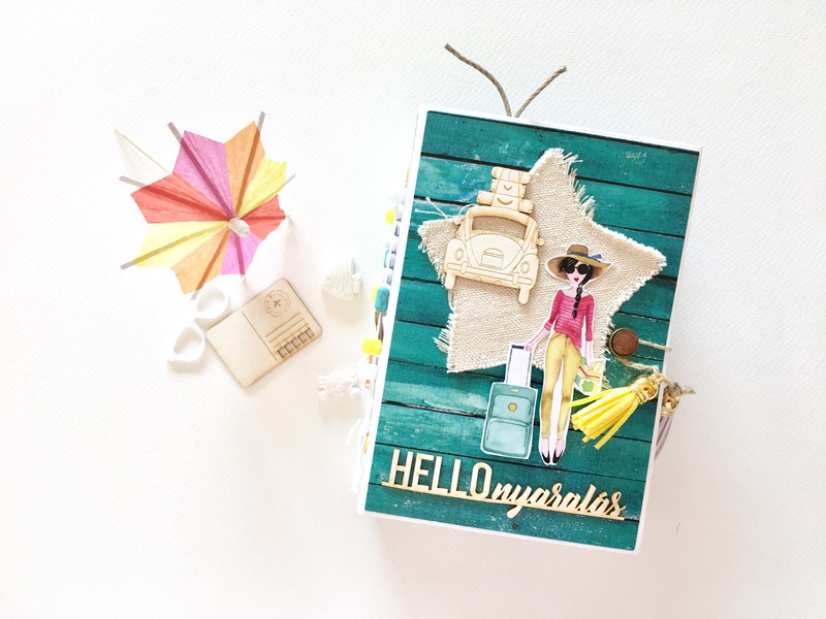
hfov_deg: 61.7
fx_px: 692
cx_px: 413
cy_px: 310
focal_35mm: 29
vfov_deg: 48.2
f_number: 2.2
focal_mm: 4.15
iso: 25
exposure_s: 1/100
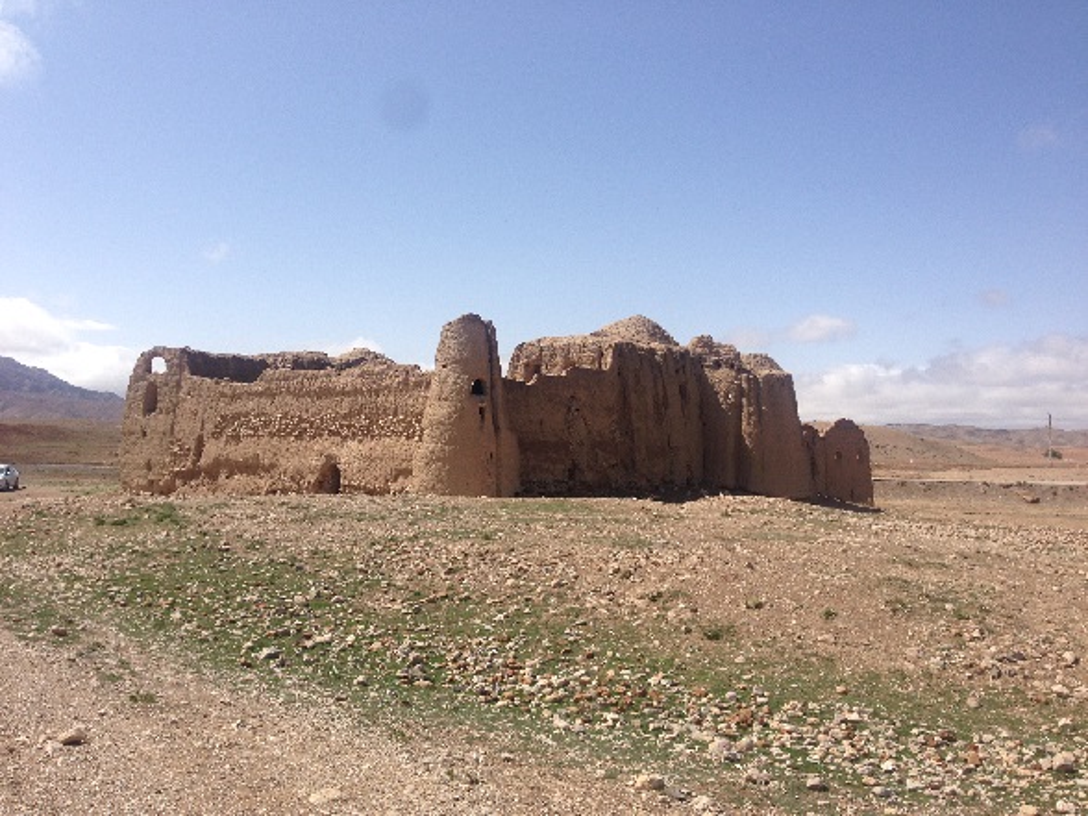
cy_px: 408
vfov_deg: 42.9
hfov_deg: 55.4
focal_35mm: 33
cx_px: 544
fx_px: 1037
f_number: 2.4
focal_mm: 4.12
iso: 50
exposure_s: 1/2463
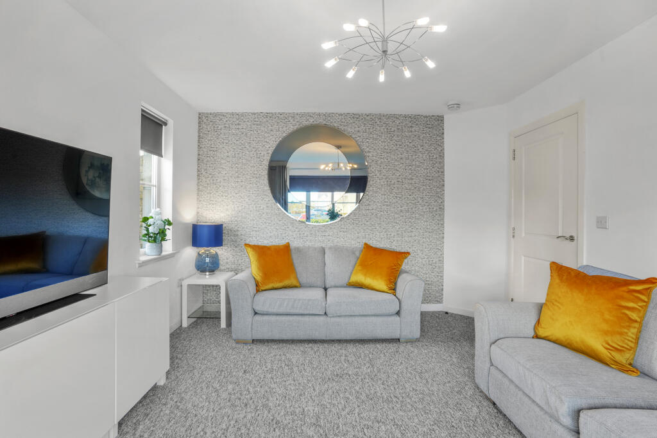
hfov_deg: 93.3
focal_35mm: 17
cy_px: 219
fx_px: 310
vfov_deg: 70.5
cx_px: 328
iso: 250
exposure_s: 1/2.5
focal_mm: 17
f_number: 8
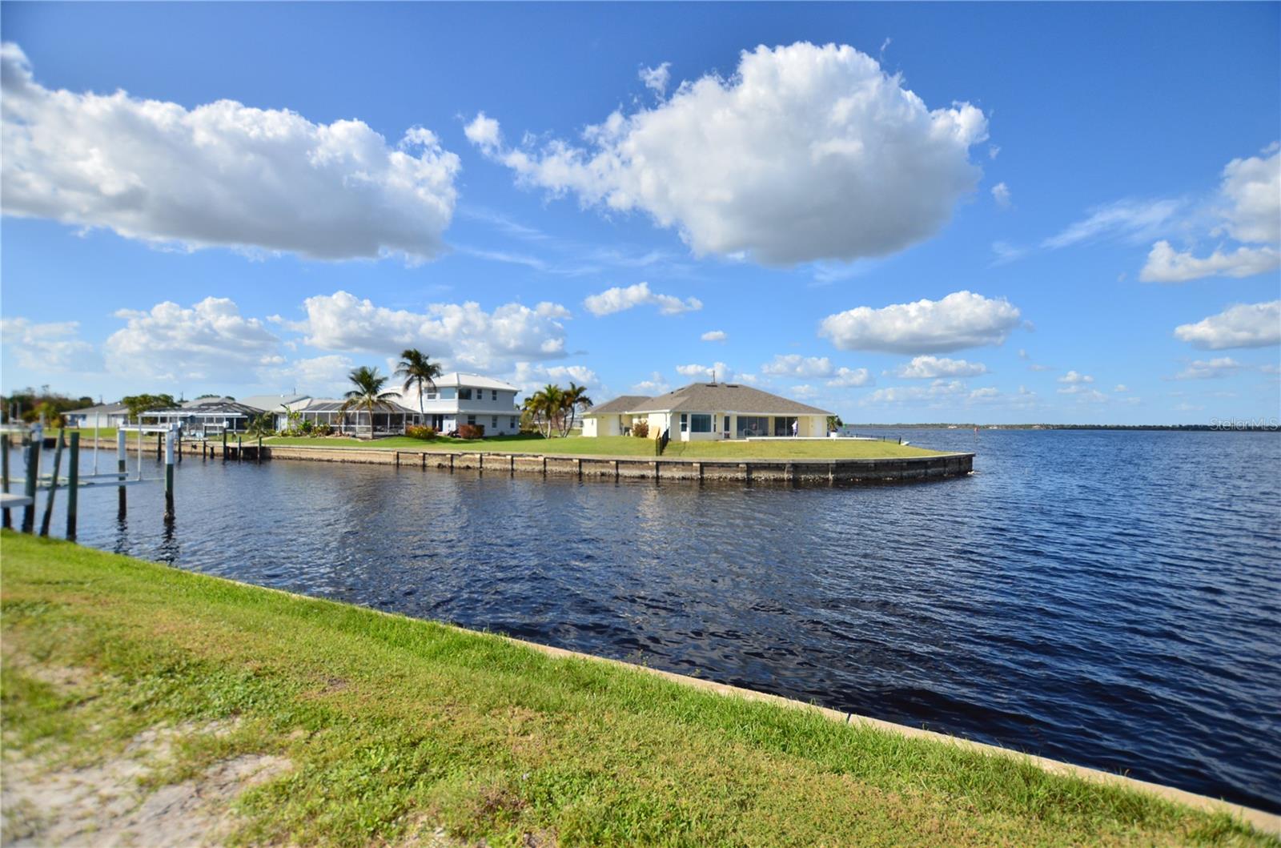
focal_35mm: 15
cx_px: 640
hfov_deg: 100.5
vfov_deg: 77.0
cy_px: 424
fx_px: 533
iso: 320
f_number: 3.5
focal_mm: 10
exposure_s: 1/4000
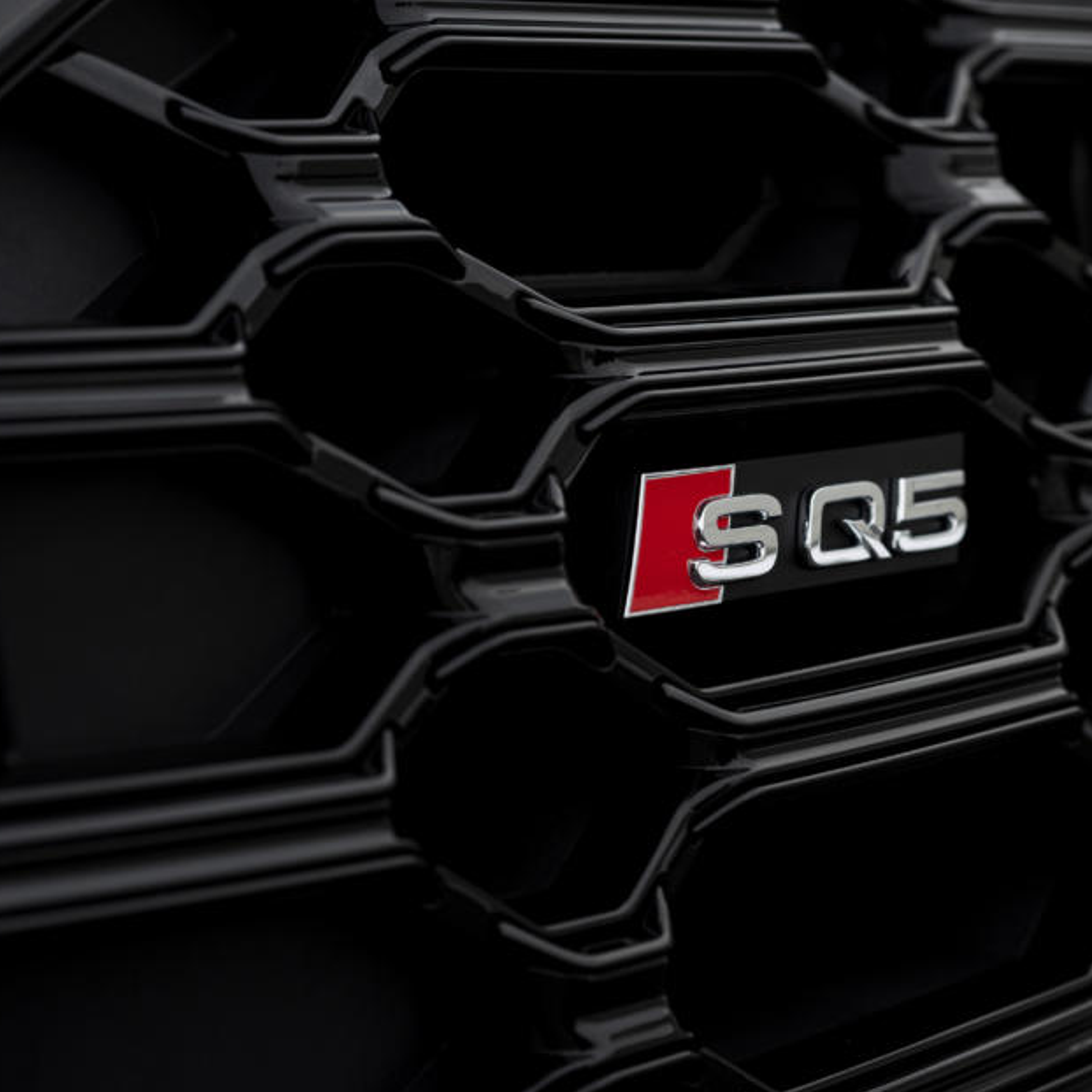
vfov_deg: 21.1
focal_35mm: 82
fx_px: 2927
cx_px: 830
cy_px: 520
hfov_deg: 20.9
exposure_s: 1/200
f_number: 4
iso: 100
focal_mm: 50
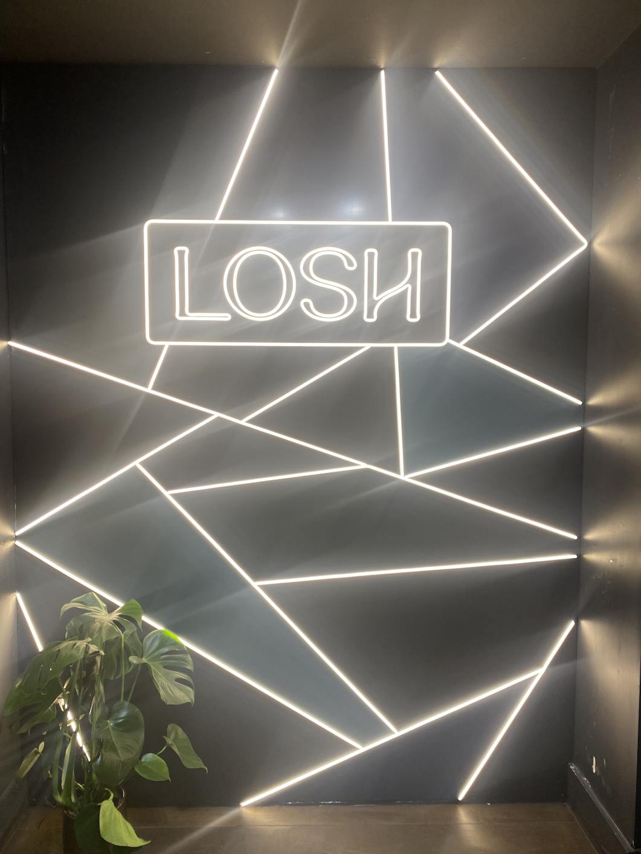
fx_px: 642
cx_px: 320
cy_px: 427
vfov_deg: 67.3
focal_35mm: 26
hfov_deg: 53.1
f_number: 1.8
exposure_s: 1/100
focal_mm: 4.25
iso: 100
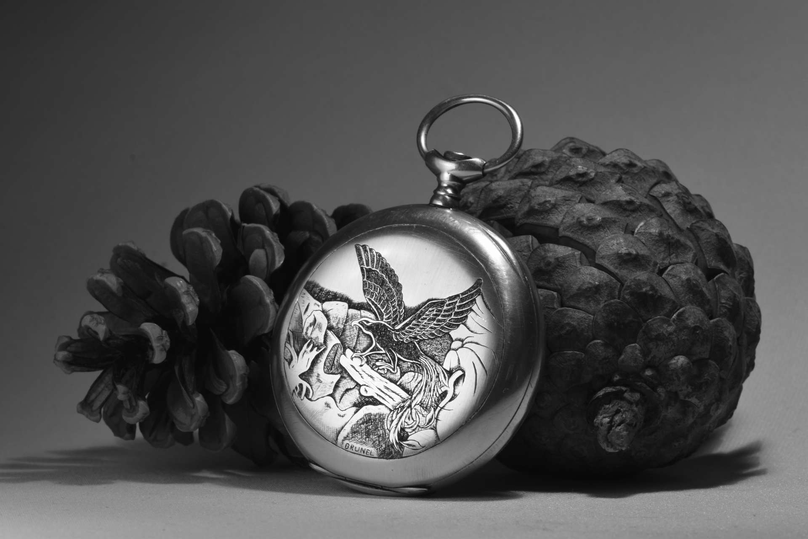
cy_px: 270
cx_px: 404
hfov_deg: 13.0
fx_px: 3535
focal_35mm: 158
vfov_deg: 8.7
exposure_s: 1/8
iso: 100
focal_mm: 105
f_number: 20
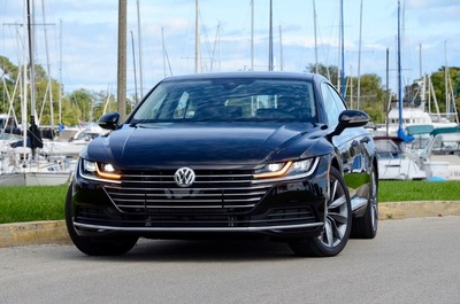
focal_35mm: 142
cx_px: 230
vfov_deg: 9.6
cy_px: 152
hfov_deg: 14.4
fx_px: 1817
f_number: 9
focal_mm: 95
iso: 800
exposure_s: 1/1250
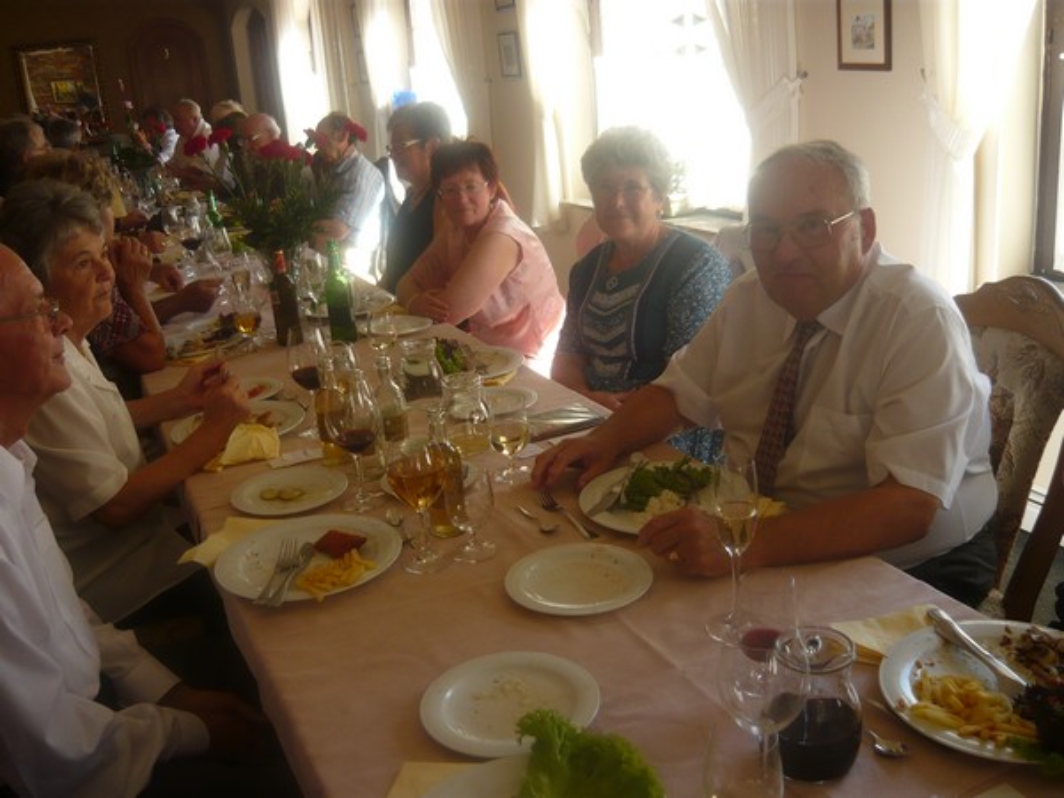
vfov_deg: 42.9
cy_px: 399
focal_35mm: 33
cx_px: 532
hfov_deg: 55.4
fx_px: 1014
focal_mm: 5.5
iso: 100
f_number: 2.8
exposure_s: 1/100
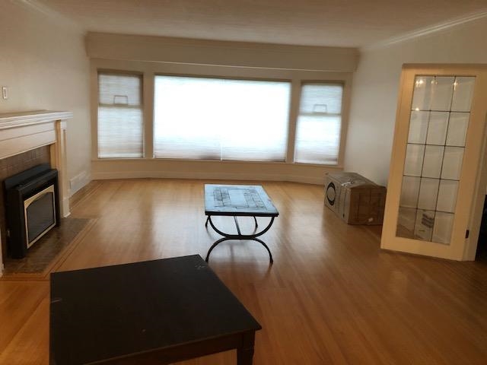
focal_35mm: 28
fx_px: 394
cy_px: 182
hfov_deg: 63.4
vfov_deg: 49.7
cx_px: 244
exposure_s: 1/15
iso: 50
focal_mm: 3.99
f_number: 1.8
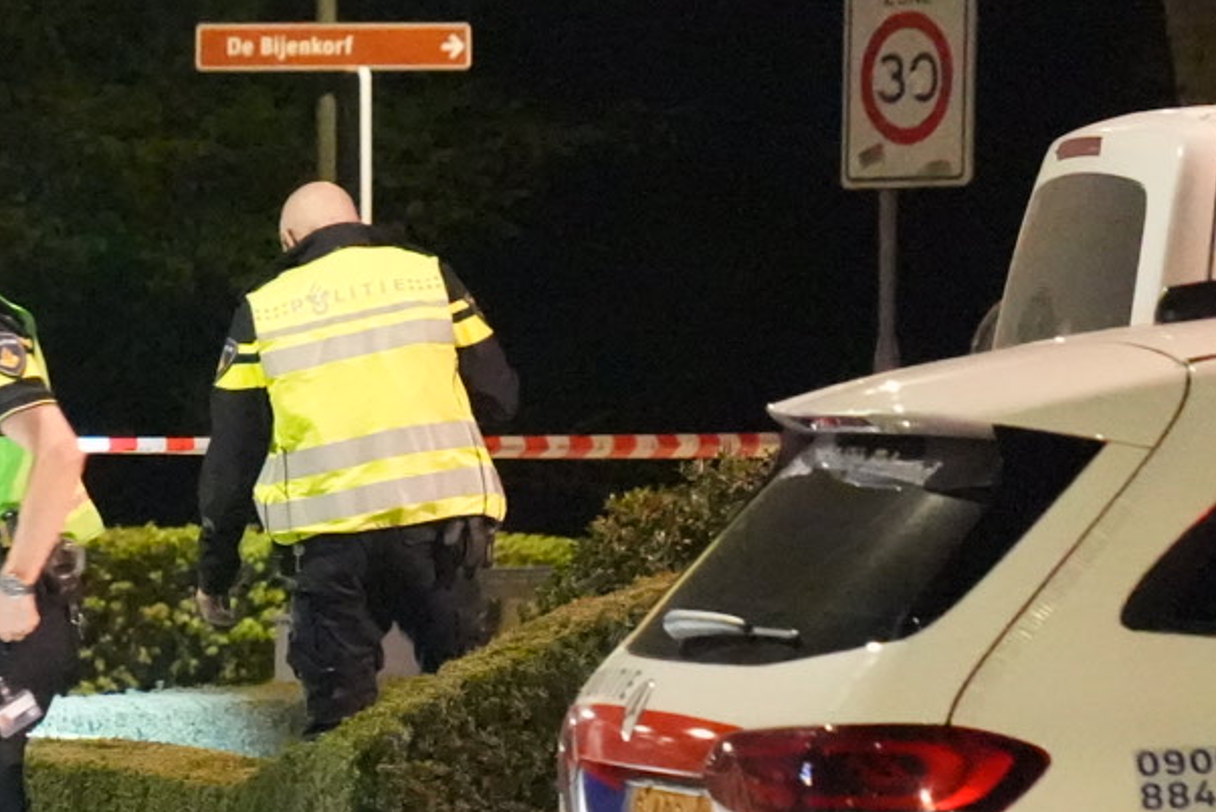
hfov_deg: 7.2
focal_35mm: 282
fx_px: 9529
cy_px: 733
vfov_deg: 4.9
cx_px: -259
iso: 32000
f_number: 3.2
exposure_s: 1/40
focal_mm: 70
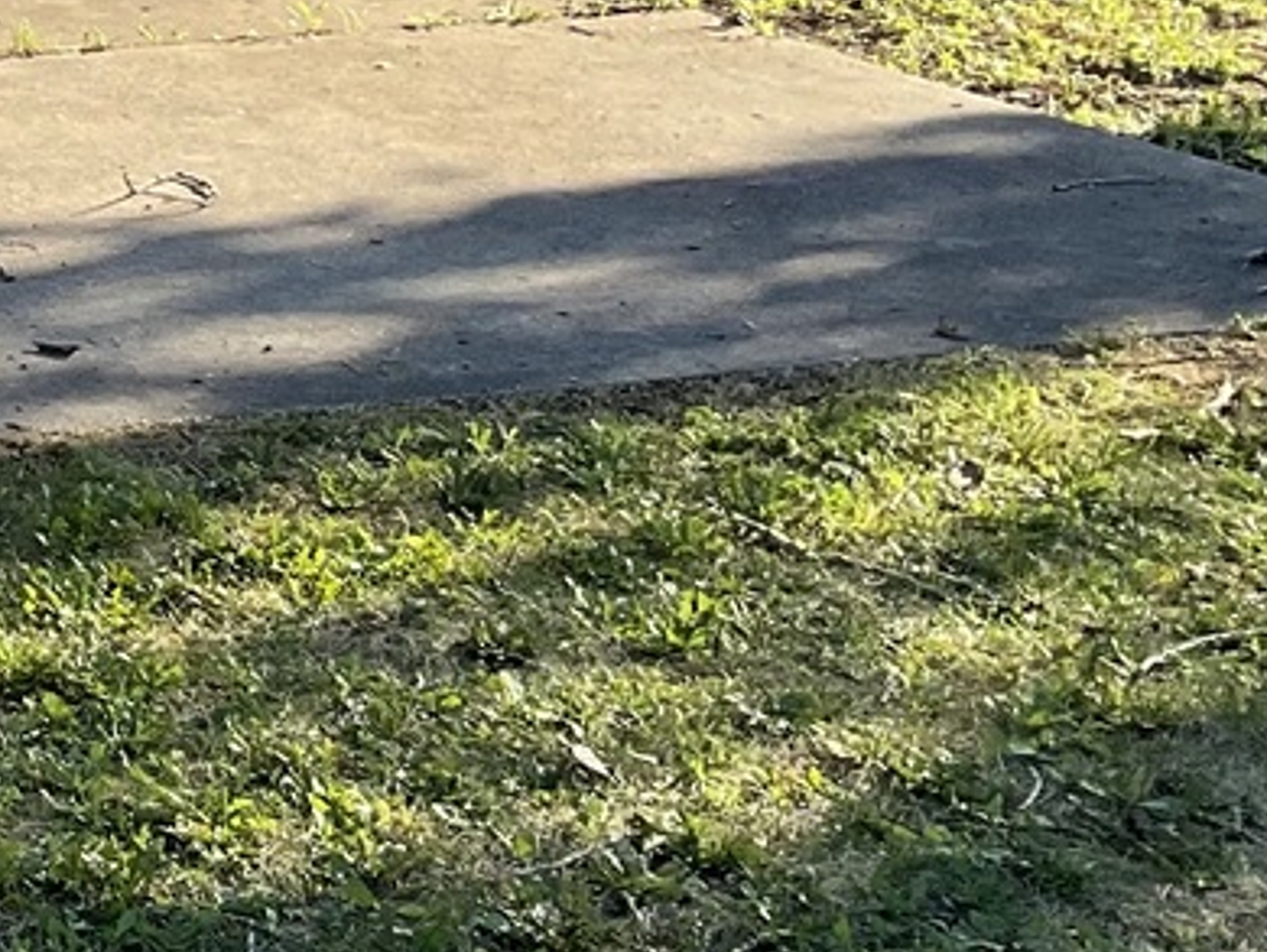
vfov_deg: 13.4
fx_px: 3919
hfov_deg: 16.2
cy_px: -231
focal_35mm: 107
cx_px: -841
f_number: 1.8
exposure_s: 1/365
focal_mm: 3
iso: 16
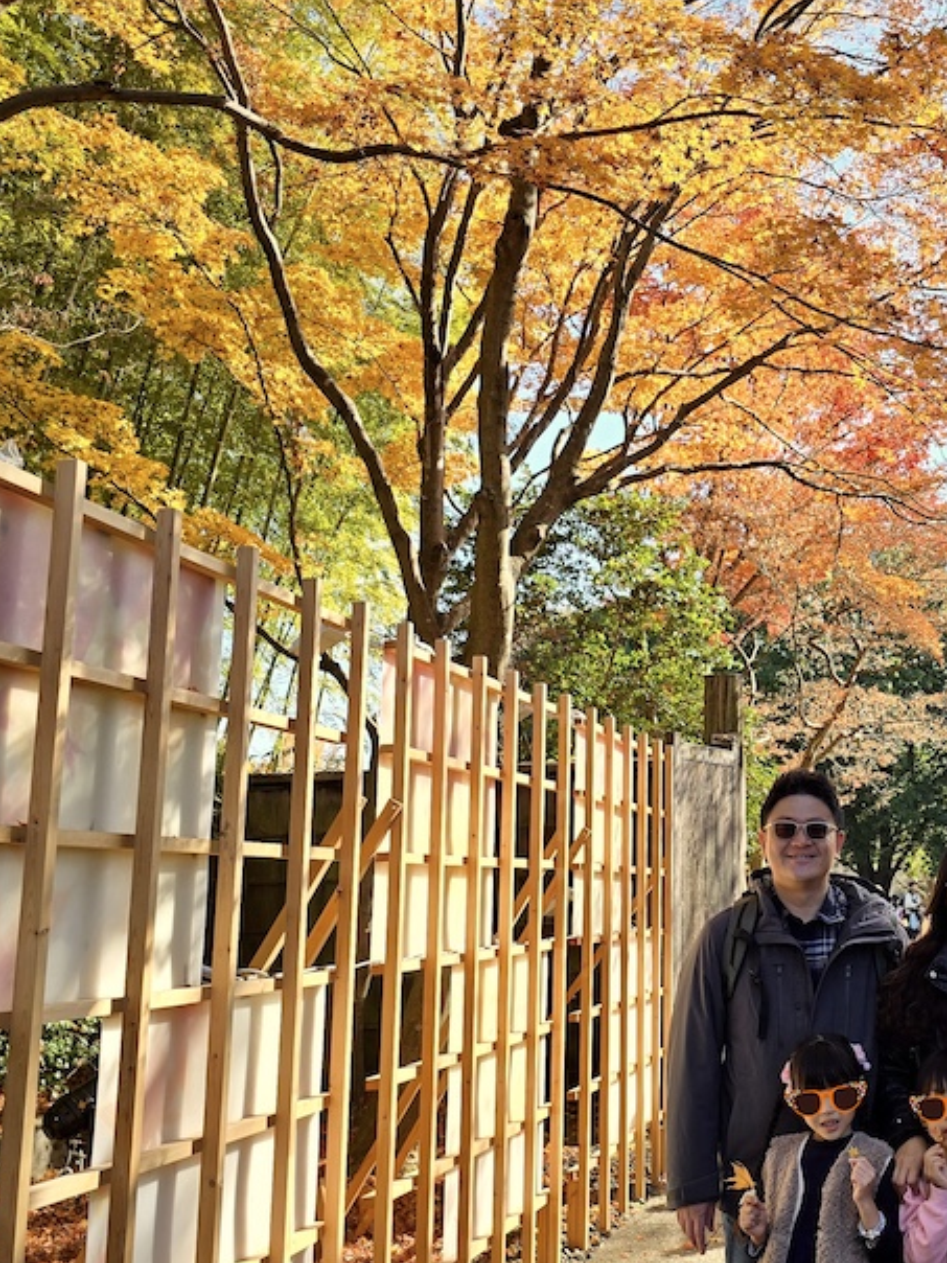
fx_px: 1423
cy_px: 600
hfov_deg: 35.5
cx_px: 776
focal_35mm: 39
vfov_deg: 47.8
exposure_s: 1/357
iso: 12
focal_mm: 6.3
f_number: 1.7
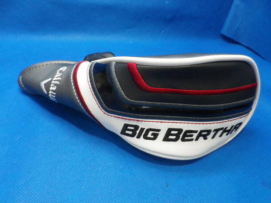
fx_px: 204
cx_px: 139
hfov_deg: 67.3
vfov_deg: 53.1
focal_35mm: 26
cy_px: 102
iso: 400
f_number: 3.5
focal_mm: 4.5
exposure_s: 1/40
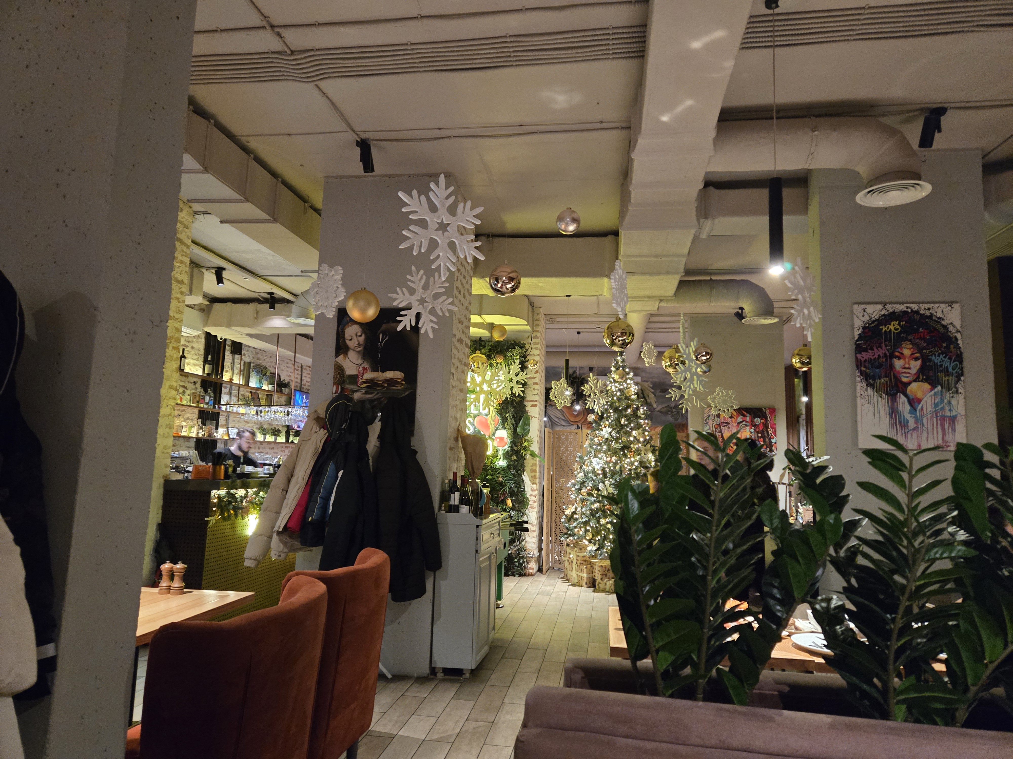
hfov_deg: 73.9
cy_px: 380
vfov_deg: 58.9
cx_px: 506
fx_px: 673
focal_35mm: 23
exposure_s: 1/50
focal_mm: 5.4
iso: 2000
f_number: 1.8
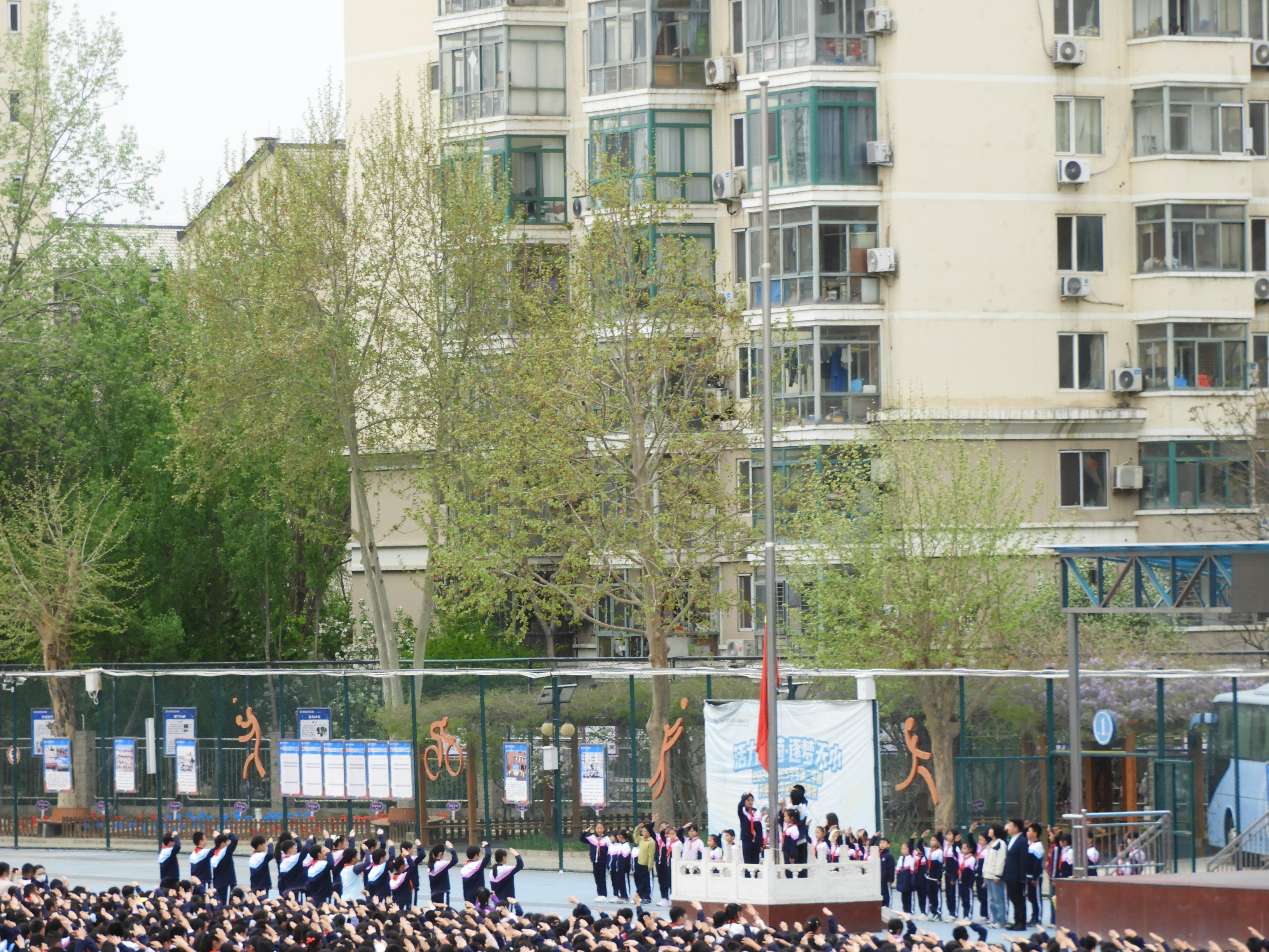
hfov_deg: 9.9
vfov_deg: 7.4
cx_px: 634
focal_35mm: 200
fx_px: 7332
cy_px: 476
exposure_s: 1/160
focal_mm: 35.8
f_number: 5.3
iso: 100
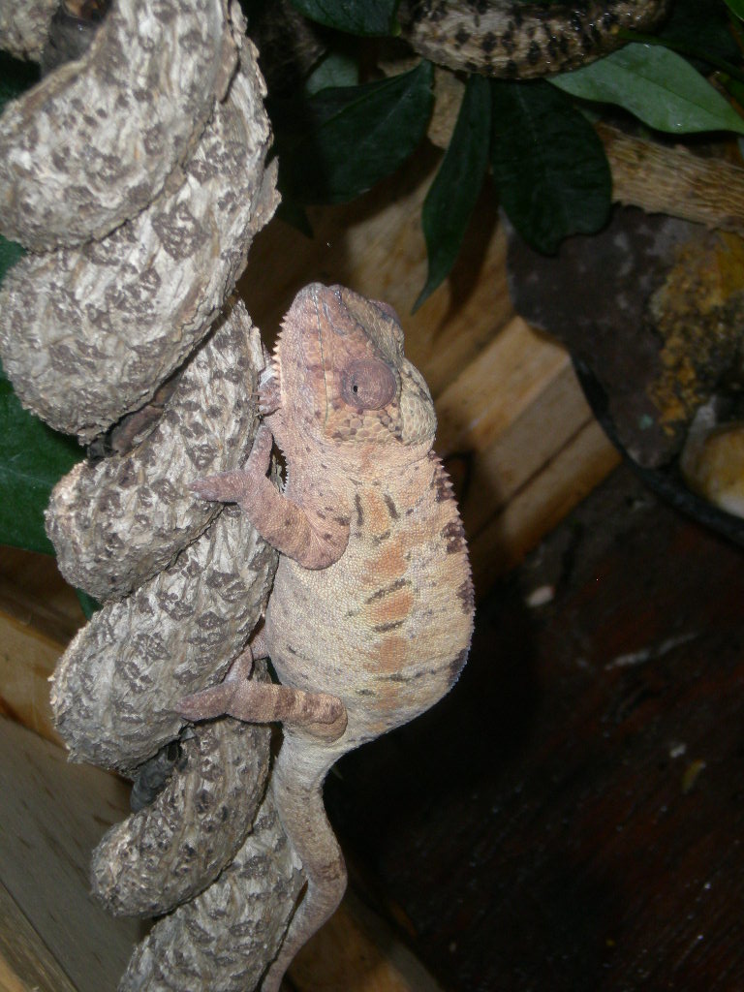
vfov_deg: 17.3
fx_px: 3267
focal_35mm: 114
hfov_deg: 13.0
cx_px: 372
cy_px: 496
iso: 116
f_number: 8.5
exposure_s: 1/120
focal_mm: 18.9
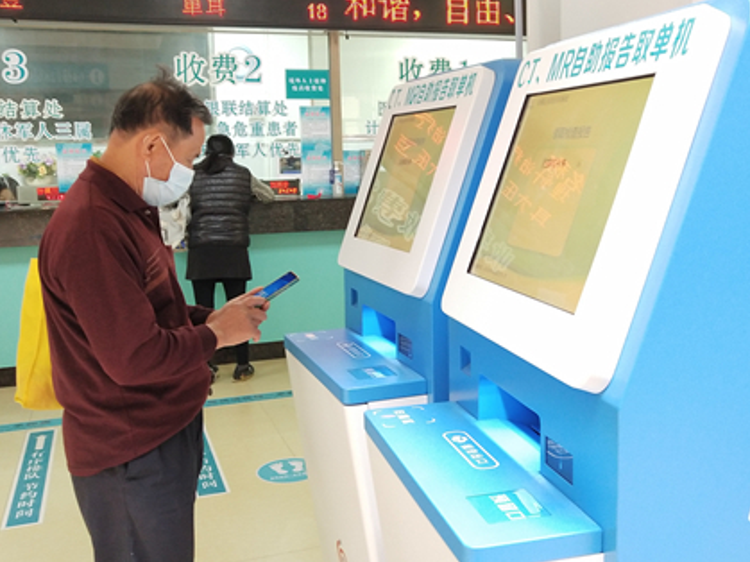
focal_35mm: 43
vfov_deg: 33.5
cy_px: 251
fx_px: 931
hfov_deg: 43.8
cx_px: 413
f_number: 1.8
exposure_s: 1/33.3
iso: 352
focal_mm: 3.95
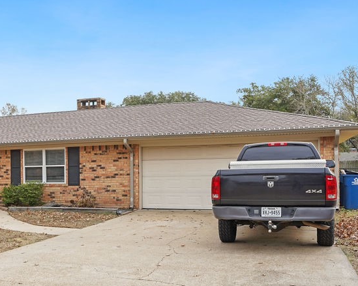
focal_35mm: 42
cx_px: 70
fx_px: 445
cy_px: 177
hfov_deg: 41.9
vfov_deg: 35.5
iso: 100
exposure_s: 1/60
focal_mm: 24
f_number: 7.1
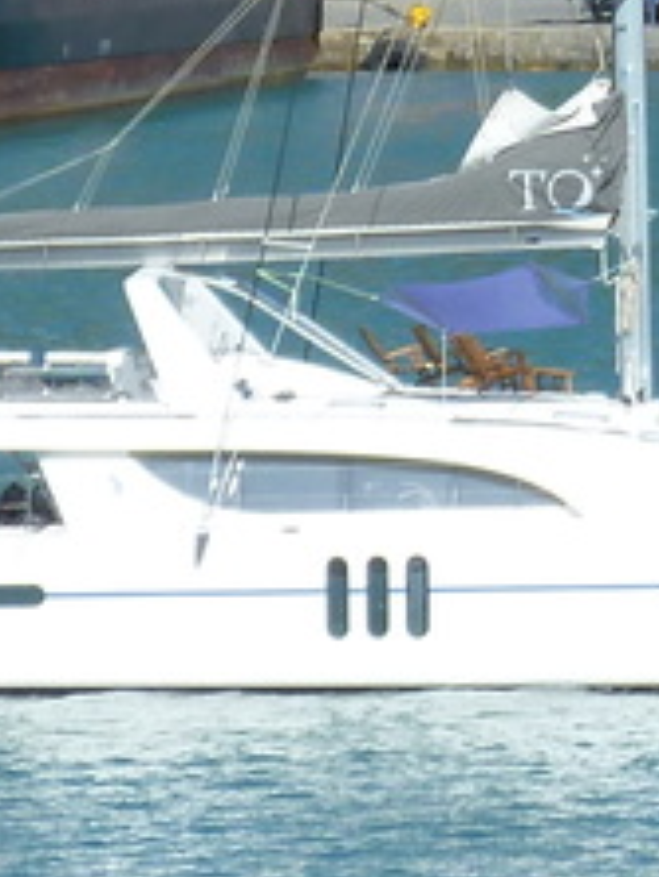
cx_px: 1377
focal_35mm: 749
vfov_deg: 2.6
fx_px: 18976
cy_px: -498
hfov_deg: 2.0
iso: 80
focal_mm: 23.3
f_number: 5.5
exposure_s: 1/320
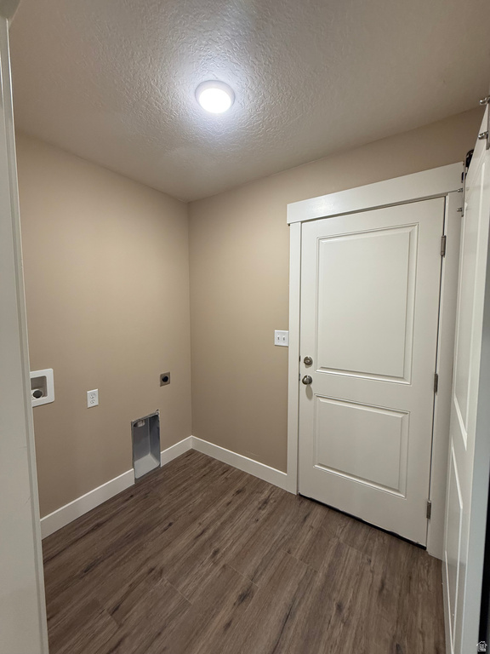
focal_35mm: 14
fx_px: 264
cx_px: 245
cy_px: 327
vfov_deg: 102.1
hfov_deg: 85.7
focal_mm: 2.22
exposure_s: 1/60
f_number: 2.2
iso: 160
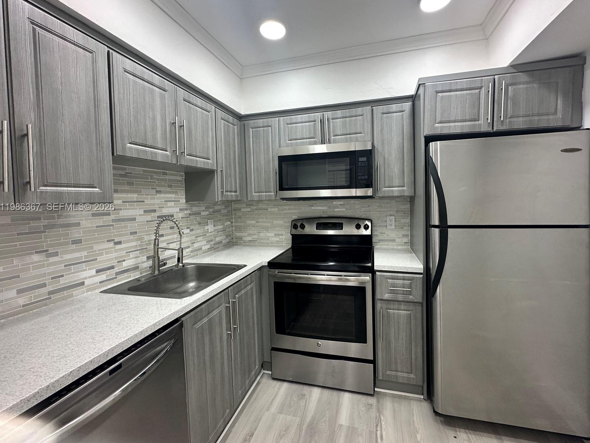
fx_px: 256
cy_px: 208
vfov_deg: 81.7
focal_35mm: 15
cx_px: 308
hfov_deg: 98.1
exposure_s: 1/120
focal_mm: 2.22
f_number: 2.2
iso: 200
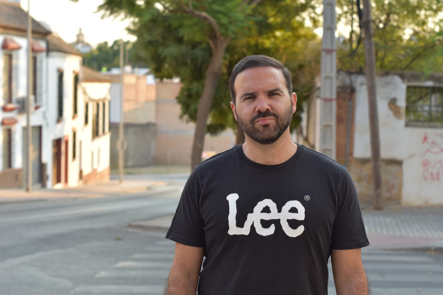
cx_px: 222
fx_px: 923
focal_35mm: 75
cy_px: 148
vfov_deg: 18.2
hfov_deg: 27.0
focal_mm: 50
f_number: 5.6
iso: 280
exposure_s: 1/250
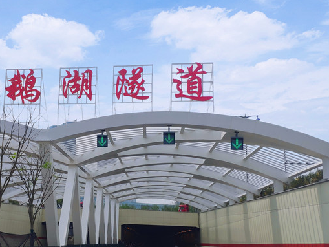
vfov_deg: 42.8
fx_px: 314
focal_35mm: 33
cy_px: 146
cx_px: 85
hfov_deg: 53.0
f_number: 1.8
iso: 100
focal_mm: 4.22
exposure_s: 1/5266
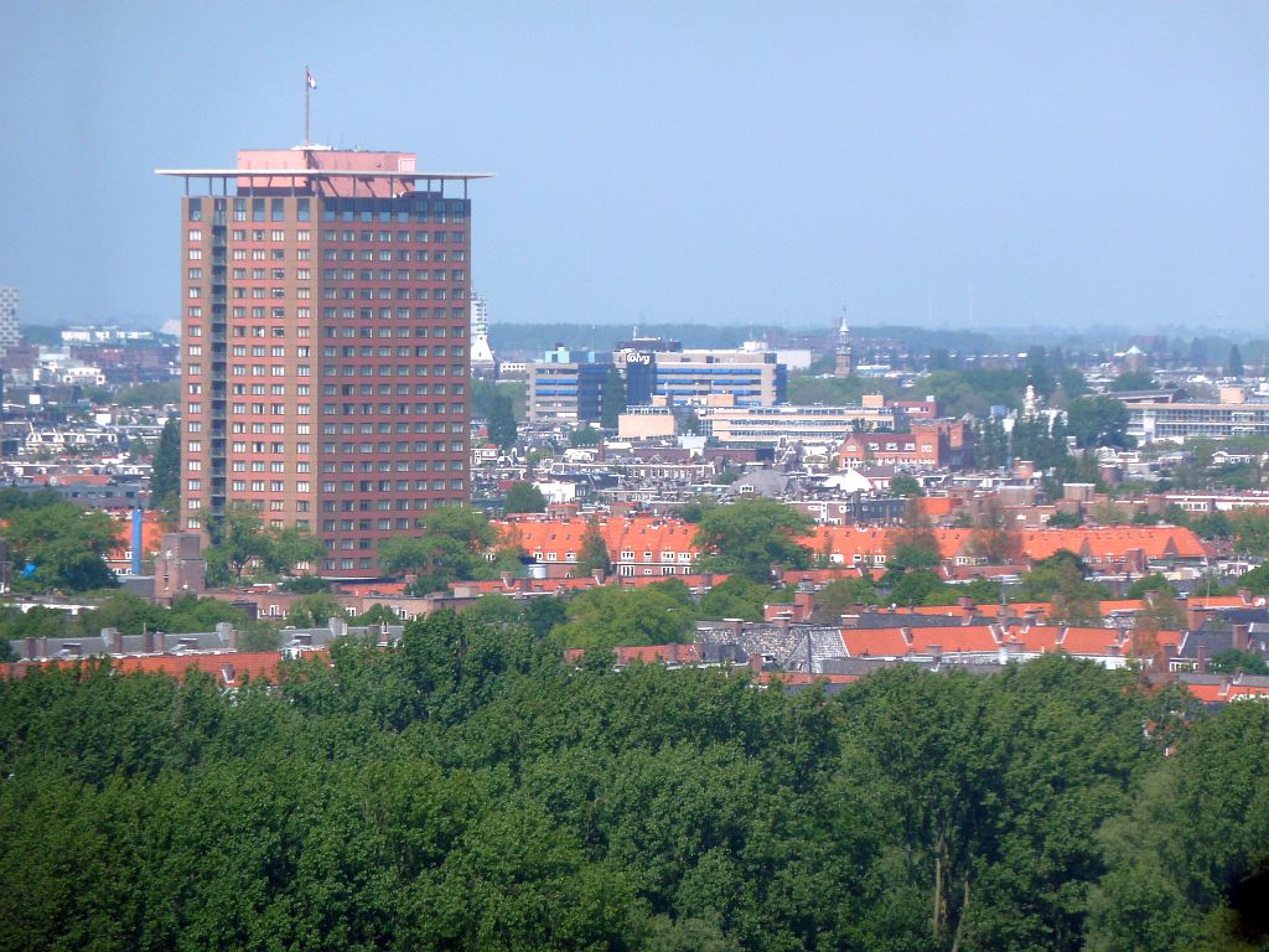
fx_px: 10191
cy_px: 476
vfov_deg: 5.3
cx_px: 634
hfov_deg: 7.1
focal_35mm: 278
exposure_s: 1/250
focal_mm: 45.7
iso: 80
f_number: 4.8
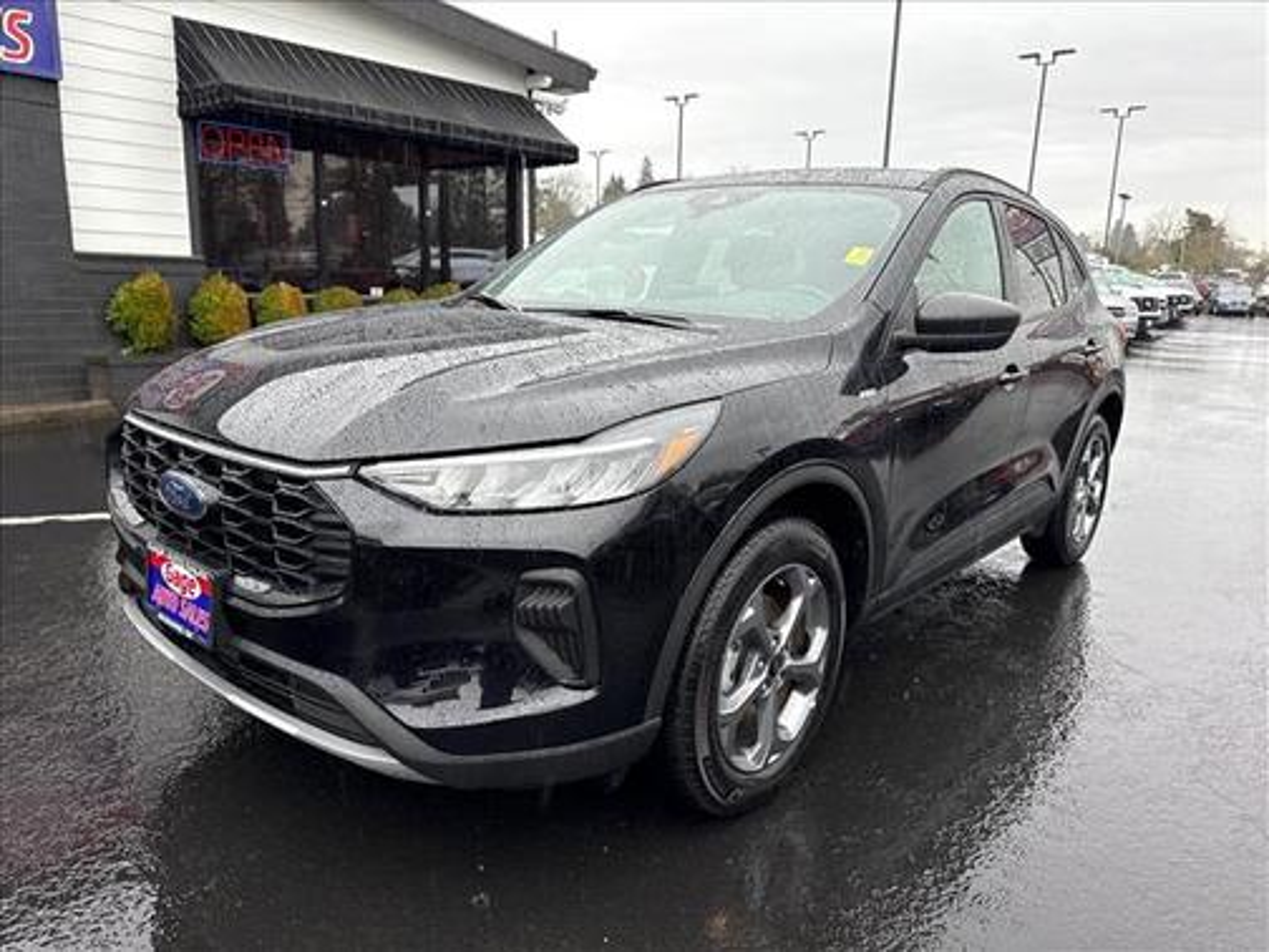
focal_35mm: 24
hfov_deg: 71.6
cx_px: 634
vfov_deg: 56.8
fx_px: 880
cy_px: 476
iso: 100
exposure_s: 1/202
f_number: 1.78
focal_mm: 6.76
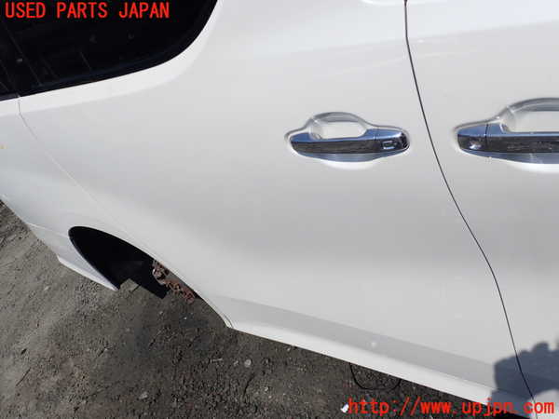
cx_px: 280
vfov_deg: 46.8
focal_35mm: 30
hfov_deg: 60.0
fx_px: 484
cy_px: 210
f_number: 9
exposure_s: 1/320
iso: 100
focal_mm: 5.4
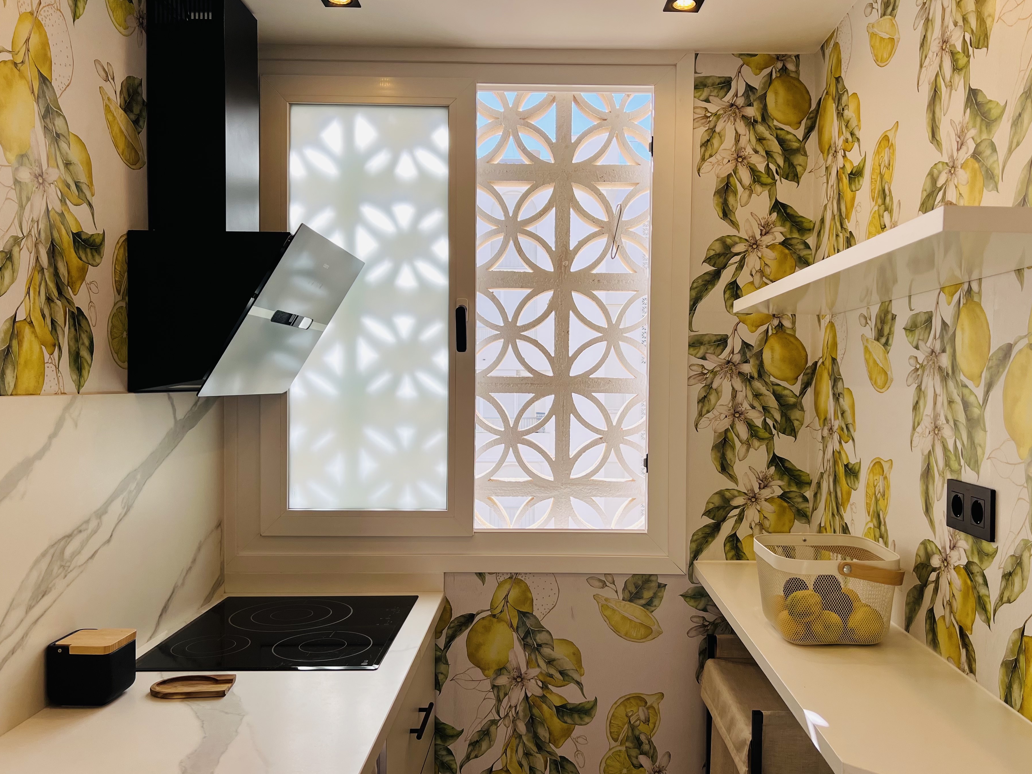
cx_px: 559
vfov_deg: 48.2
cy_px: 399
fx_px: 865
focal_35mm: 29
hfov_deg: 61.6
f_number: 1.5
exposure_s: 1/1183
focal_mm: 5.7
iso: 50
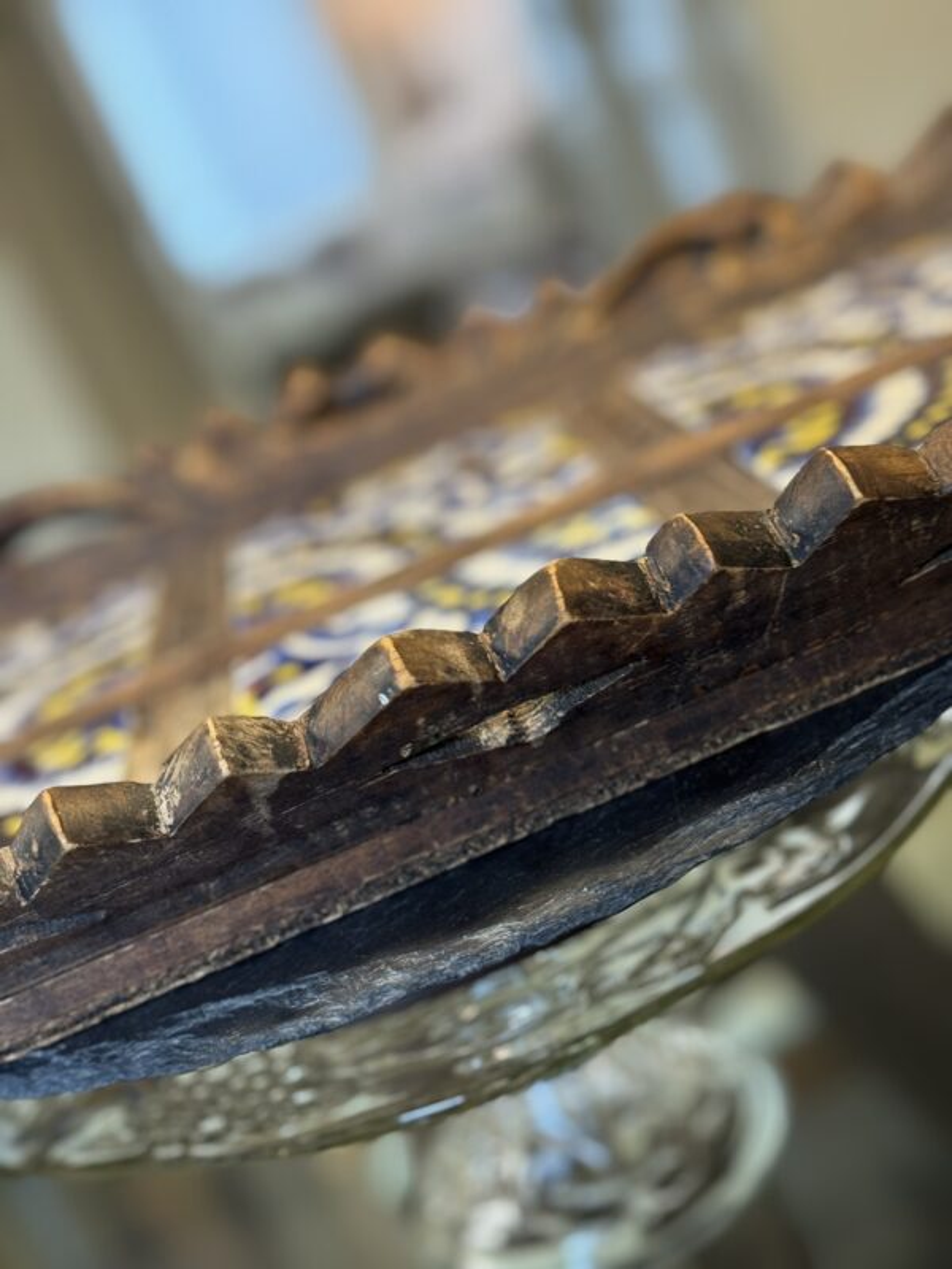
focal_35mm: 48
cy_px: 634
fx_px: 1760
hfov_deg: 30.3
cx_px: 476
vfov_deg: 39.7
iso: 200
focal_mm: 6.76
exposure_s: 1/40
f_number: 1.78
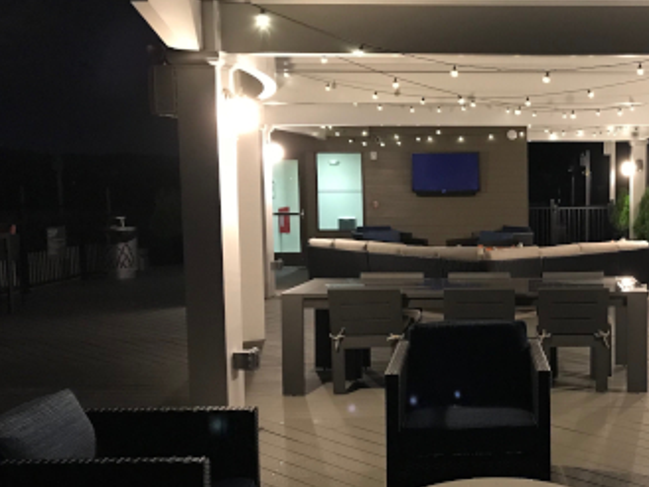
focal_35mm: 49
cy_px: 276
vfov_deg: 29.7
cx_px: 548
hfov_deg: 37.1
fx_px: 919
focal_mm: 3.99
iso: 100
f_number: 1.8
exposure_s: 1/6
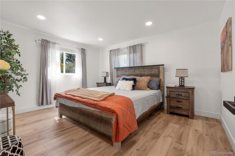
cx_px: 118
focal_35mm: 16
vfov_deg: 73.7
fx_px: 104
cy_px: 78
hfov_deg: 96.7
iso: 250
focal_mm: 16
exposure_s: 1.6
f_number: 16
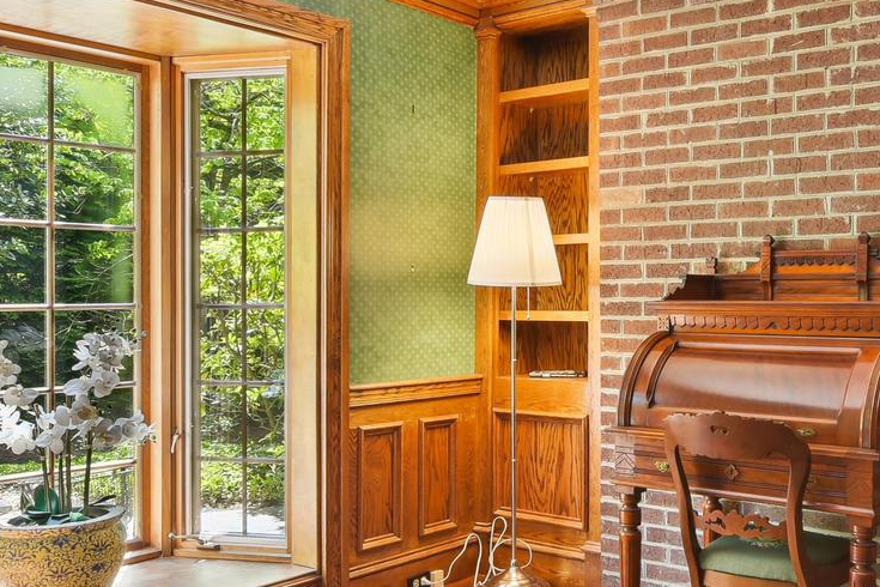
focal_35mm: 39
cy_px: 294
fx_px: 953
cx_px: 649
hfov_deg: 47.9
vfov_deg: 34.2
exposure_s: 1/6
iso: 200
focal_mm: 14
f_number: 8
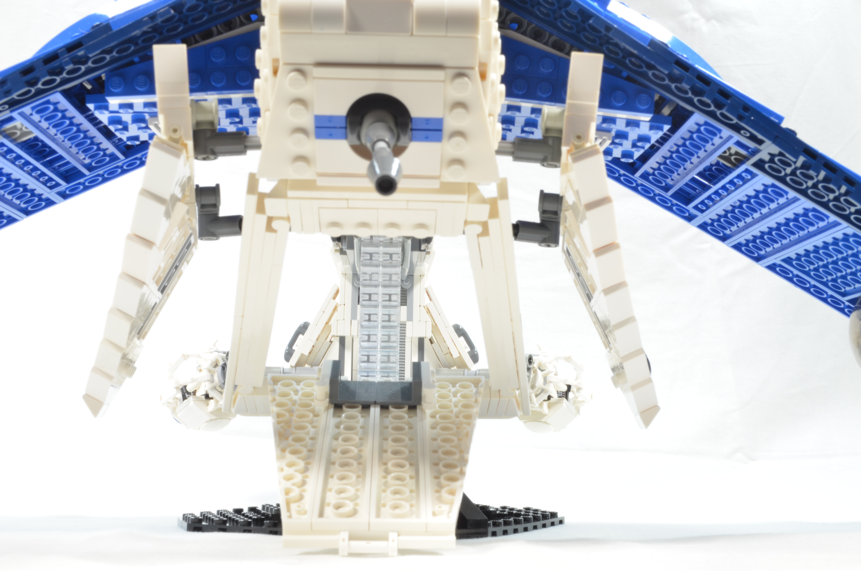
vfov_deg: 31.8
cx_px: 430
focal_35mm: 42
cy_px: 286
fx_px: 1002
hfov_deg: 46.5
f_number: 20
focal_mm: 28
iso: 400
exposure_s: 1/2
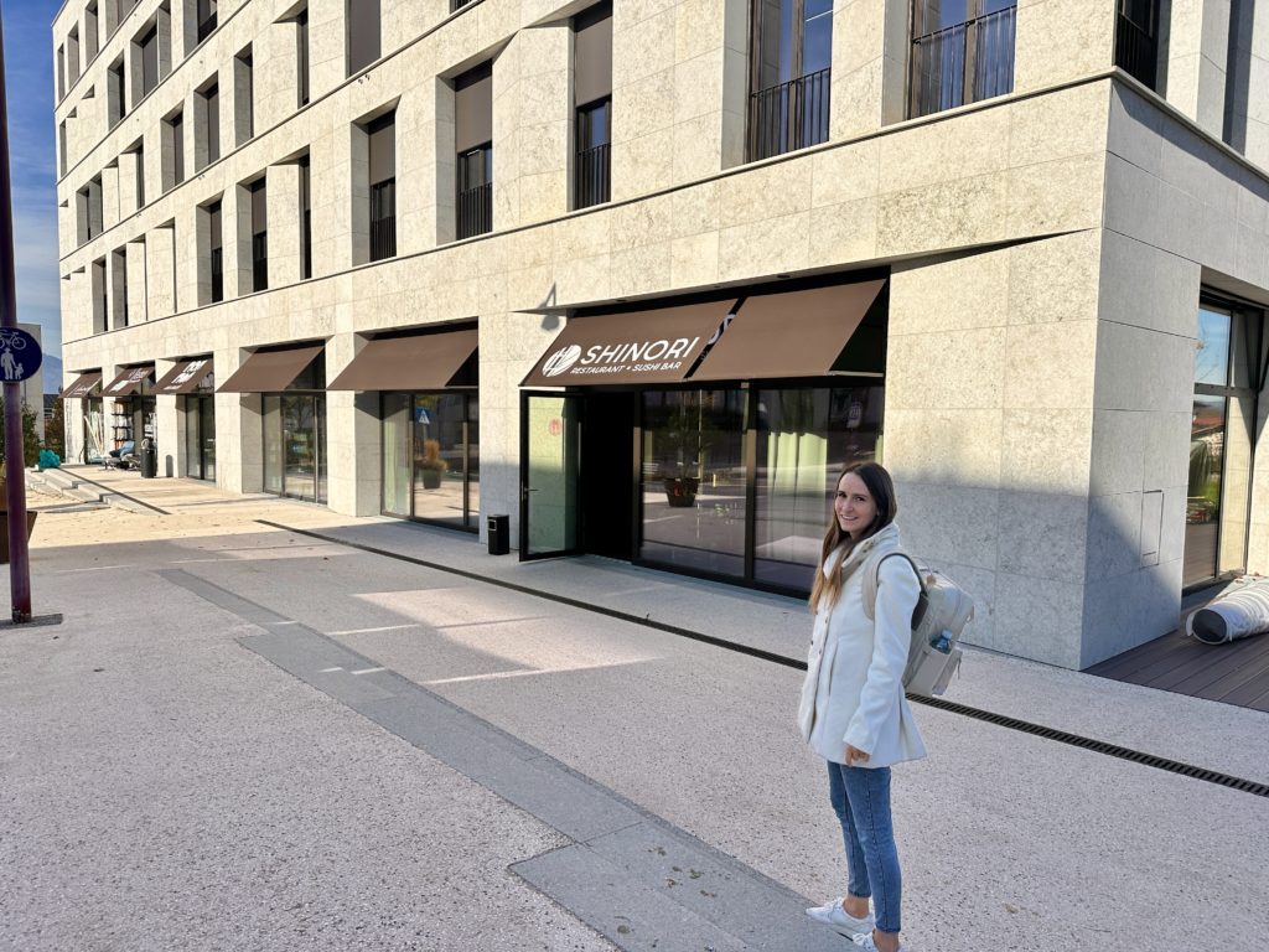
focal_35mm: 24
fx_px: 880
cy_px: 476
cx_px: 634
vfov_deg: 56.8
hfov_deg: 71.6
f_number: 1.78
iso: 80
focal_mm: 6.86
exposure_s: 1/7042
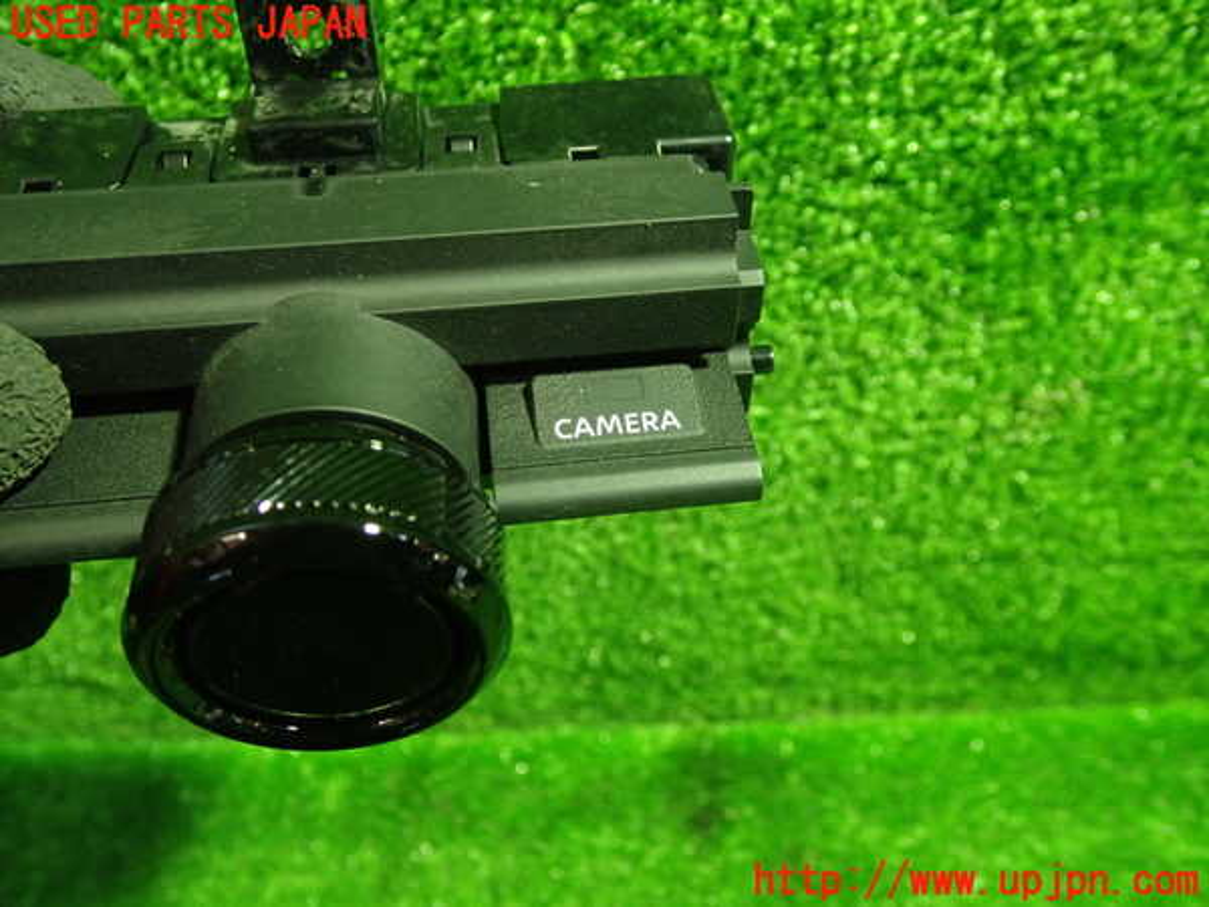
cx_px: 604
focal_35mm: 30
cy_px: 454
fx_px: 1048
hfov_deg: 60.0
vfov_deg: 46.8
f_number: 2.3
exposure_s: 1/30
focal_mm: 5.4
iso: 500
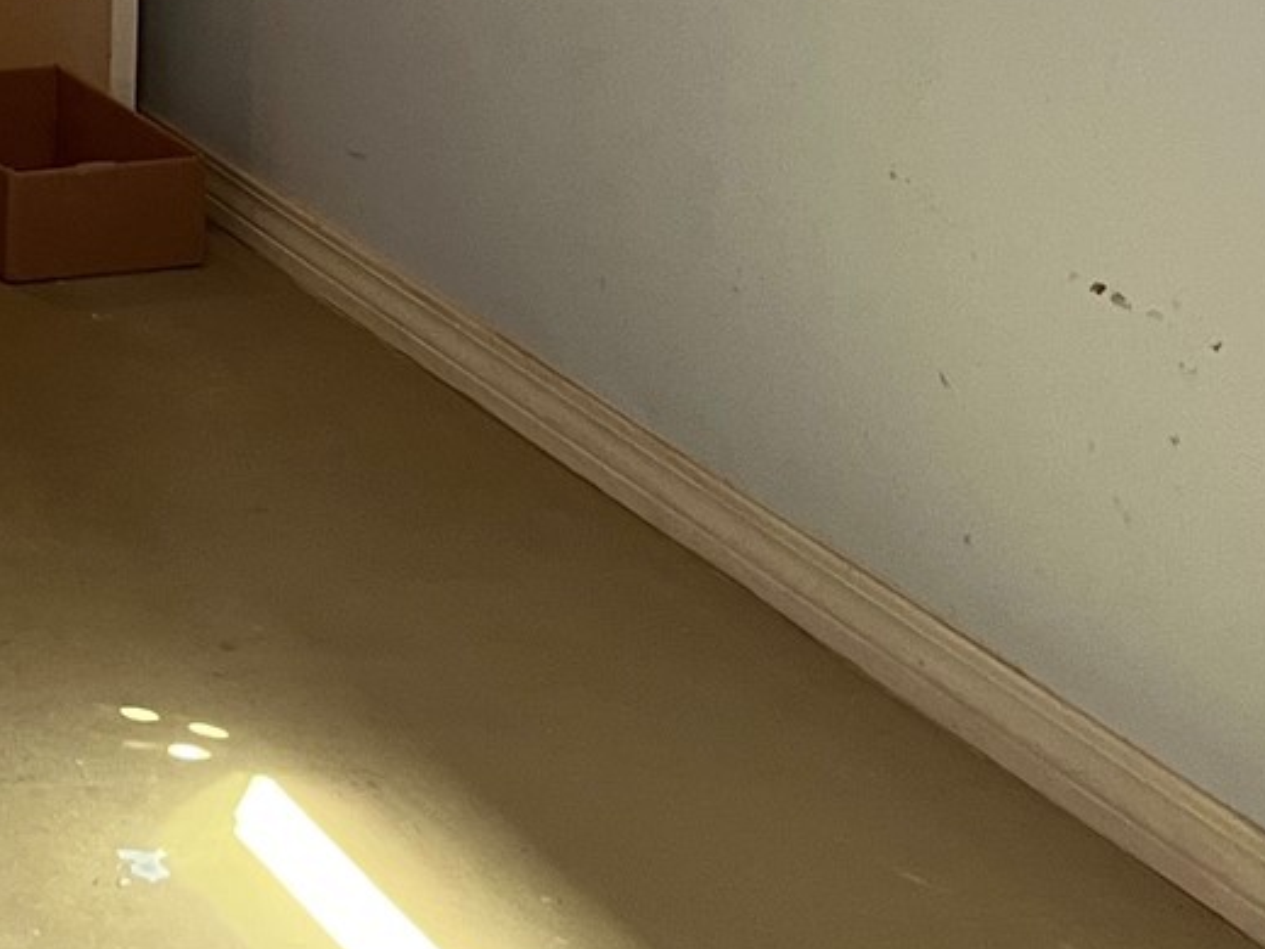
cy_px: -582
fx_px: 3508
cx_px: -569
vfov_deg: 14.2
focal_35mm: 96
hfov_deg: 18.4
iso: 200
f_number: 1.6
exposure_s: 1/60
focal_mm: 5.1
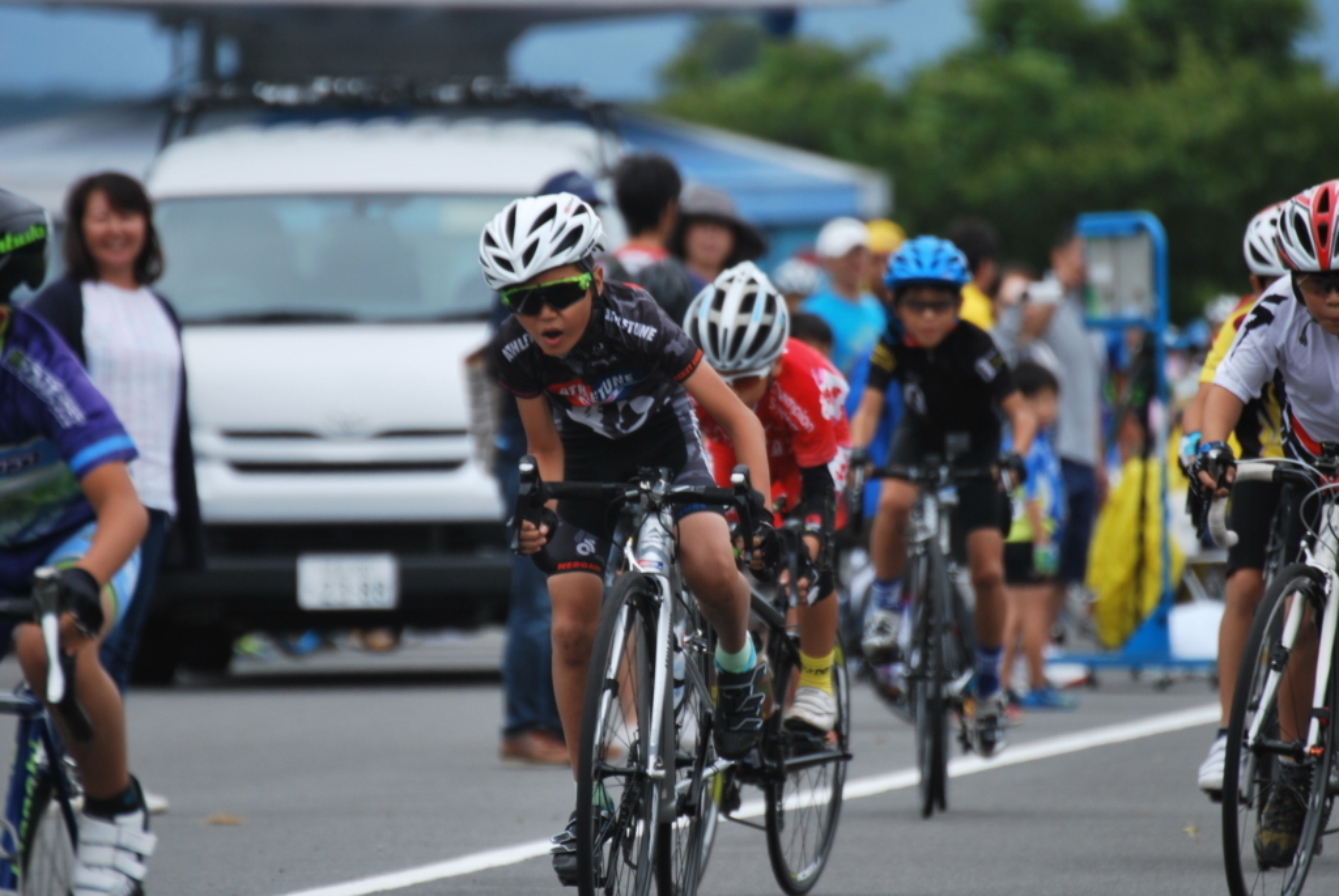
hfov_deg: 4.6
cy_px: 448
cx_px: 670
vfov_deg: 3.1
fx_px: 16754
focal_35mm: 450
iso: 200
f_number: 5.6
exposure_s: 1/500
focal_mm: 300
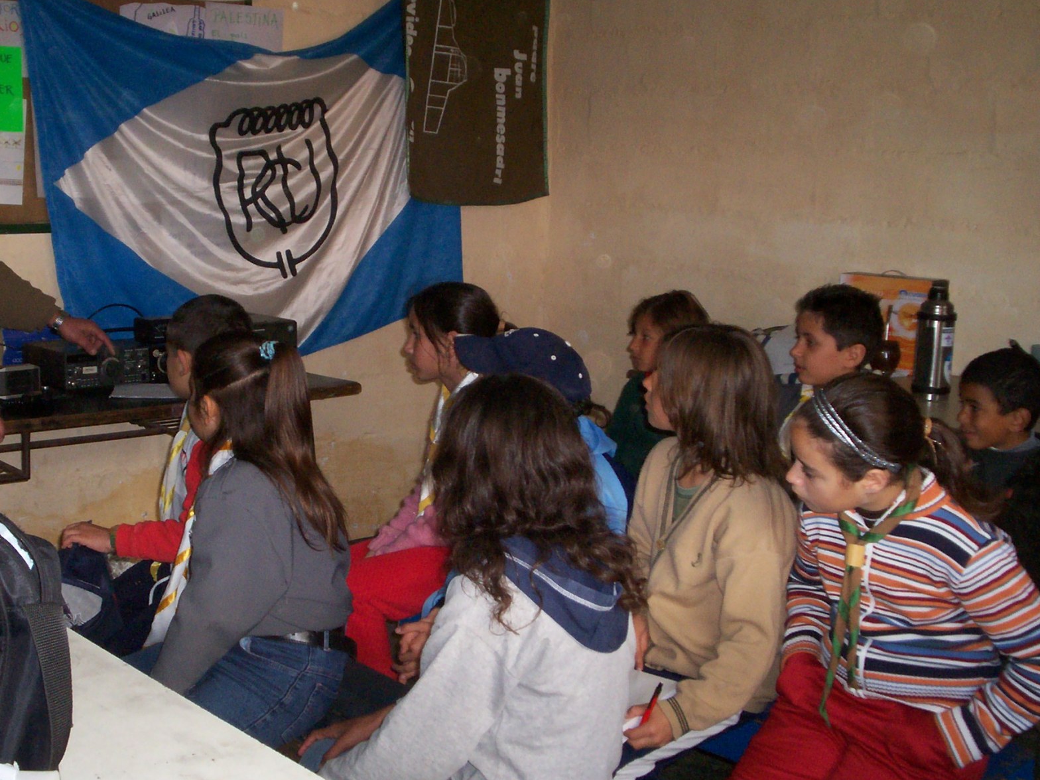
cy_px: 398
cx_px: 421
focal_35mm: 46
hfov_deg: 41.1
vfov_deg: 31.5
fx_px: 1382
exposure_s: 1/64
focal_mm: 5.9
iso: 140
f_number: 4.5
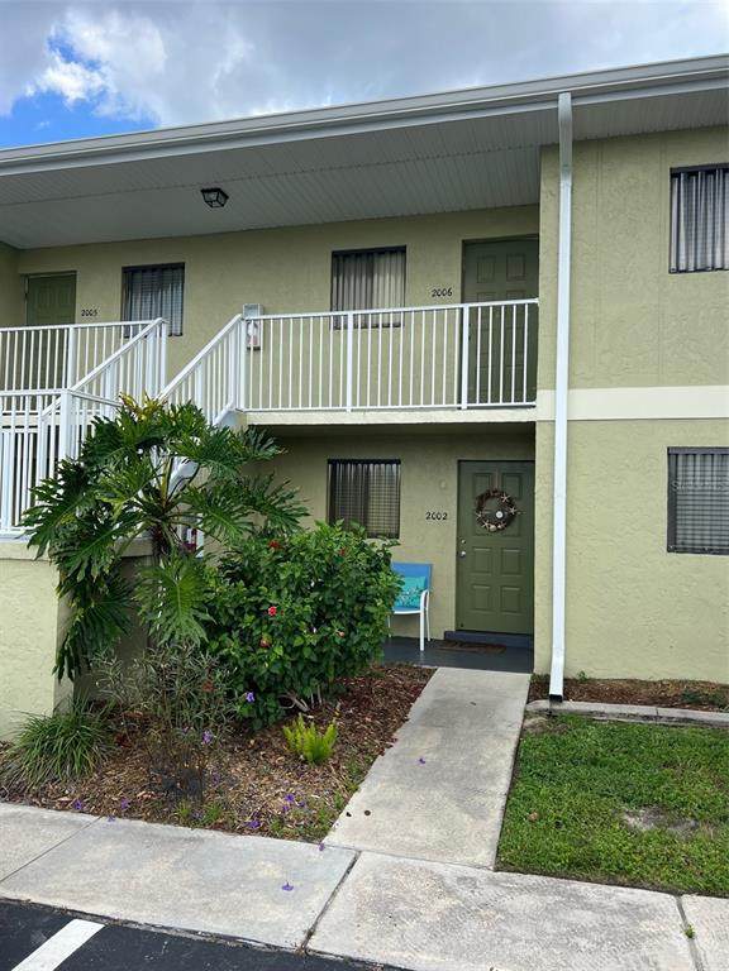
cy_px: 486
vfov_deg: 67.3
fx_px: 730
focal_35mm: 26
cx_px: 364
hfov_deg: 53.1
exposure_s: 1/1344
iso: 50
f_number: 1.5
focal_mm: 5.7
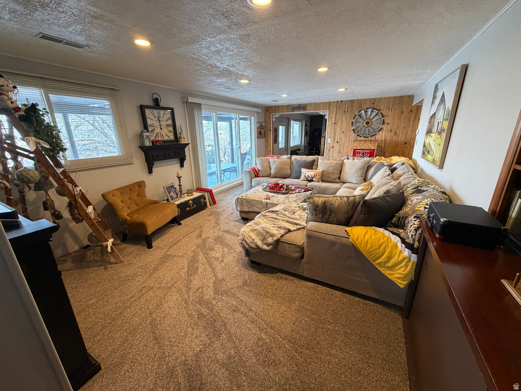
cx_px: 260
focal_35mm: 14
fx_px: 211
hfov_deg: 102.1
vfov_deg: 85.7
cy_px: 196
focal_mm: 2.22
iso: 320
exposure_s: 1/60
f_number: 2.2
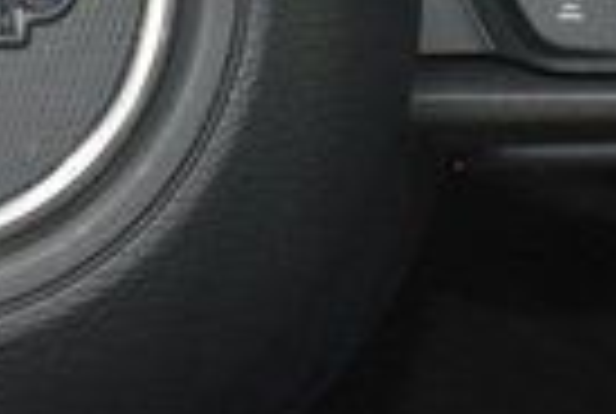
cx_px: -103
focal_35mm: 302
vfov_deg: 4.6
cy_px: -106
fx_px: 5174
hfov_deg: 6.8
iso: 1800
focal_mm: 27
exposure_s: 1/25
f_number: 3.8
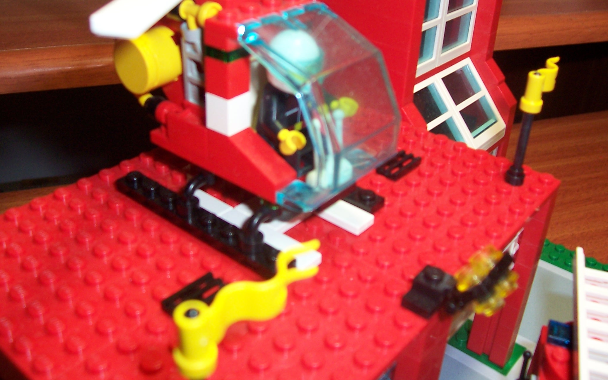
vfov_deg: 31.8
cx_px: 298
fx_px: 663
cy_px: 133
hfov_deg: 49.3
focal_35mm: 40
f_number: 2.7
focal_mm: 5.6
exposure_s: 1/60
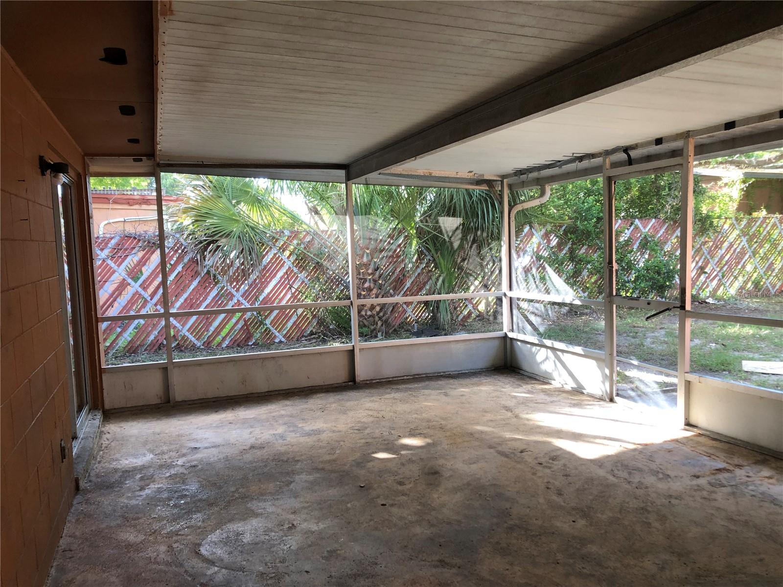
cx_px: 392
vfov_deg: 49.7
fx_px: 633
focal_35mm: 28
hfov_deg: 63.4
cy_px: 294
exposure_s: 1/40
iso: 25
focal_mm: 3.99
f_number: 1.8
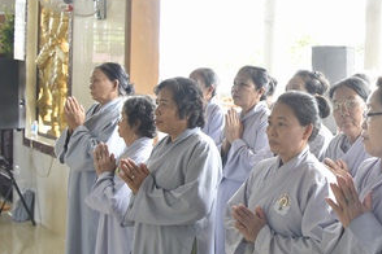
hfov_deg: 34.9
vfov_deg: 25.4
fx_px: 562
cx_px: 360
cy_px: 85
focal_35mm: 53
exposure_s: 1/40
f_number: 4
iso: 320
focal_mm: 24
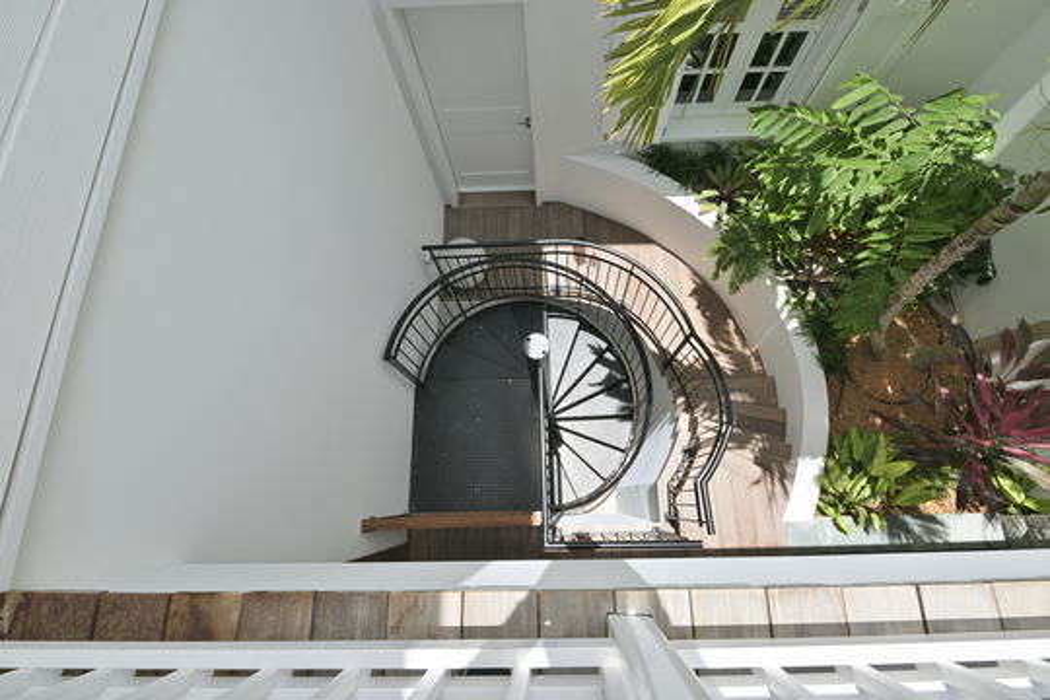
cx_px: 525
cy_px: 350
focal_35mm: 17
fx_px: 496
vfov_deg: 70.4
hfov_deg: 93.3
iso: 200
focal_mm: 17
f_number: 10
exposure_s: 1/250
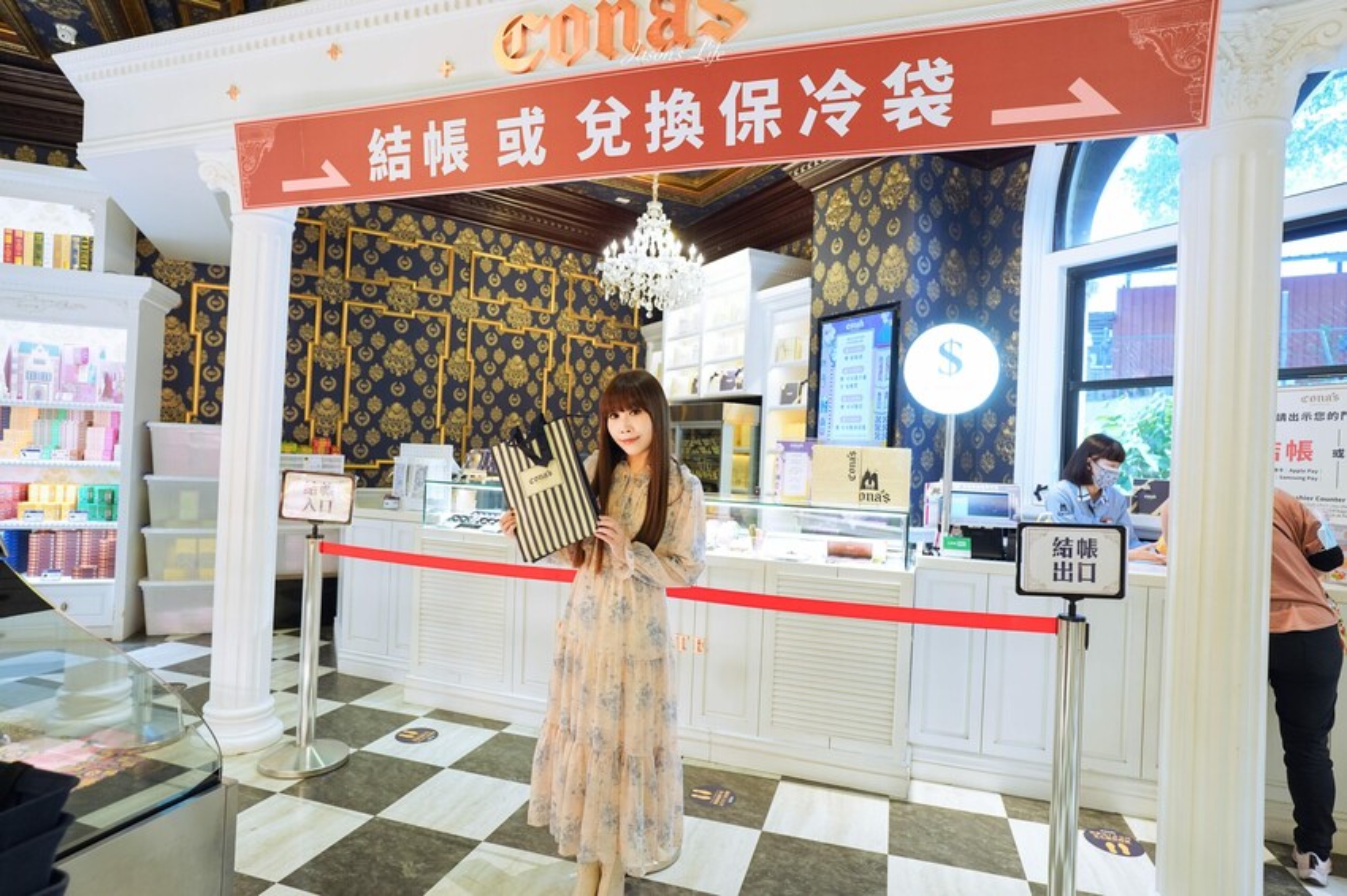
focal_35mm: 20
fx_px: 748
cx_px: 674
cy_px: 448
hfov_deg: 84.0
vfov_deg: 61.9
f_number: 3.5
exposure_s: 1/30
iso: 1000
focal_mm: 20
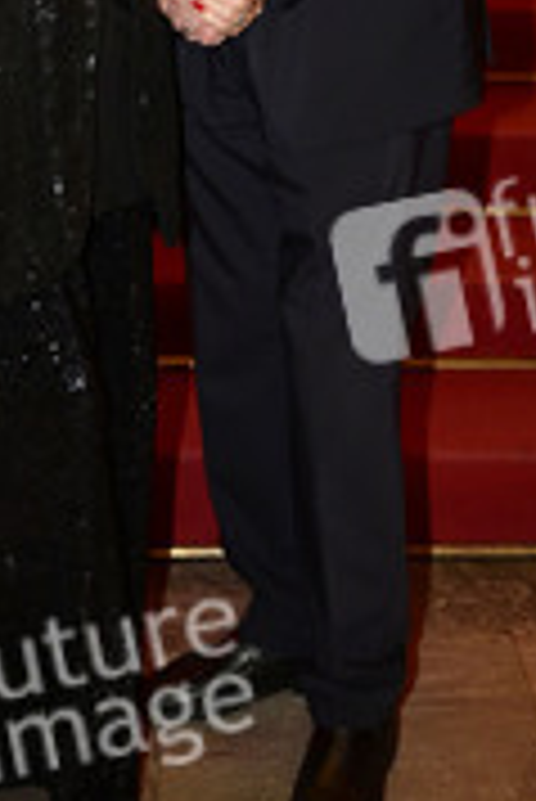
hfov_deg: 16.4
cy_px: 32
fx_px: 1850
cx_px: 153
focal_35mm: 83
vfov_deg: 23.6
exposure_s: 1/160
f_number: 4
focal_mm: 37
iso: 2000
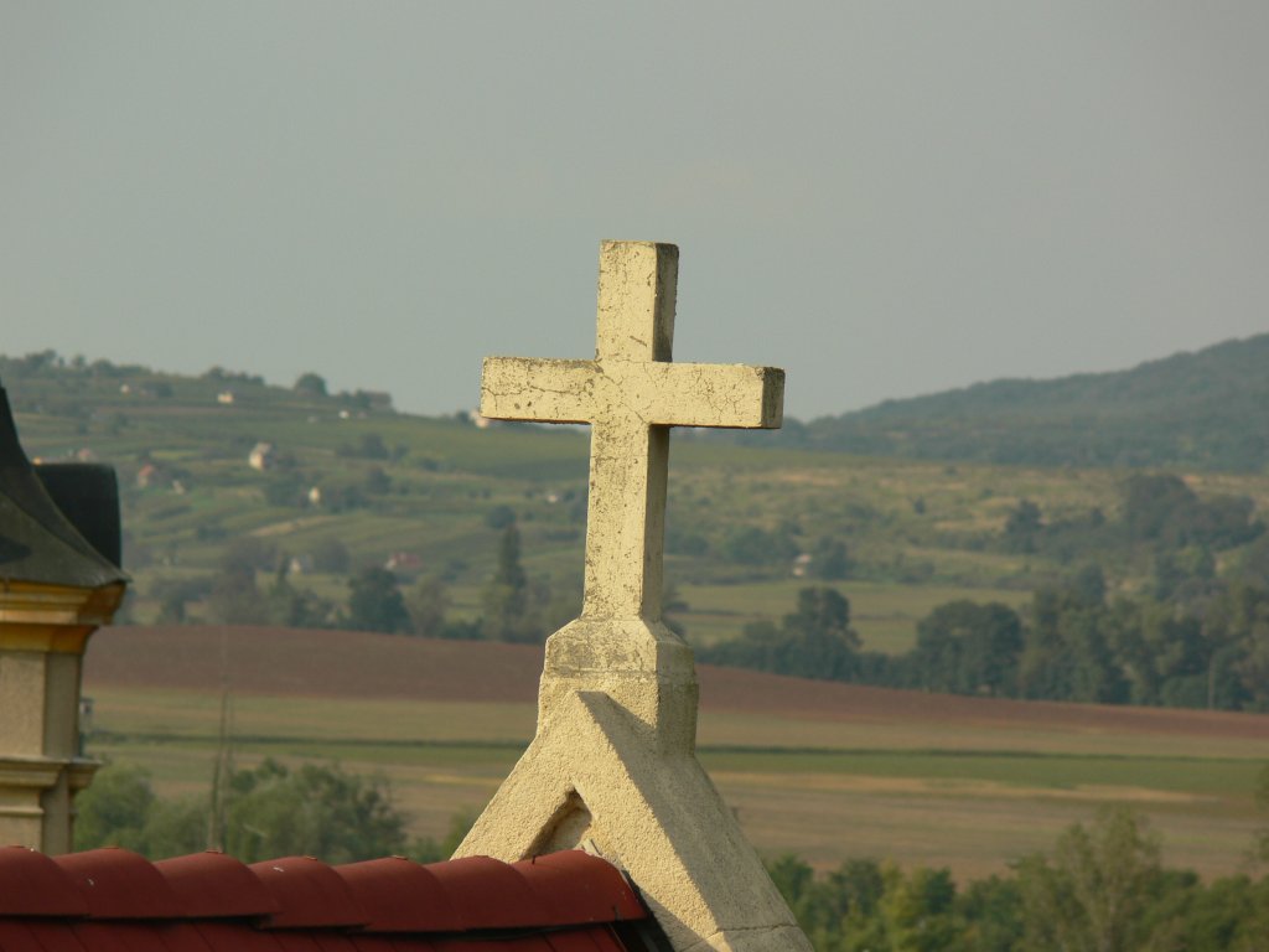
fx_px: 15397
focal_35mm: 420
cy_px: 476
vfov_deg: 3.5
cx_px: 634
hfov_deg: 4.7
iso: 80
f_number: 5.6
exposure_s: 1/320
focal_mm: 88.8
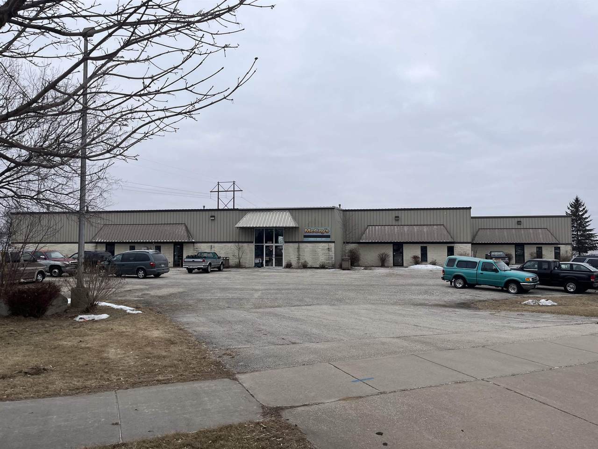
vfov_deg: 53.1
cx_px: 299
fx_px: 449
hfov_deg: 67.3
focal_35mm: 26
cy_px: 224
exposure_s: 1/1890
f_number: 1.6
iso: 50
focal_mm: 5.1
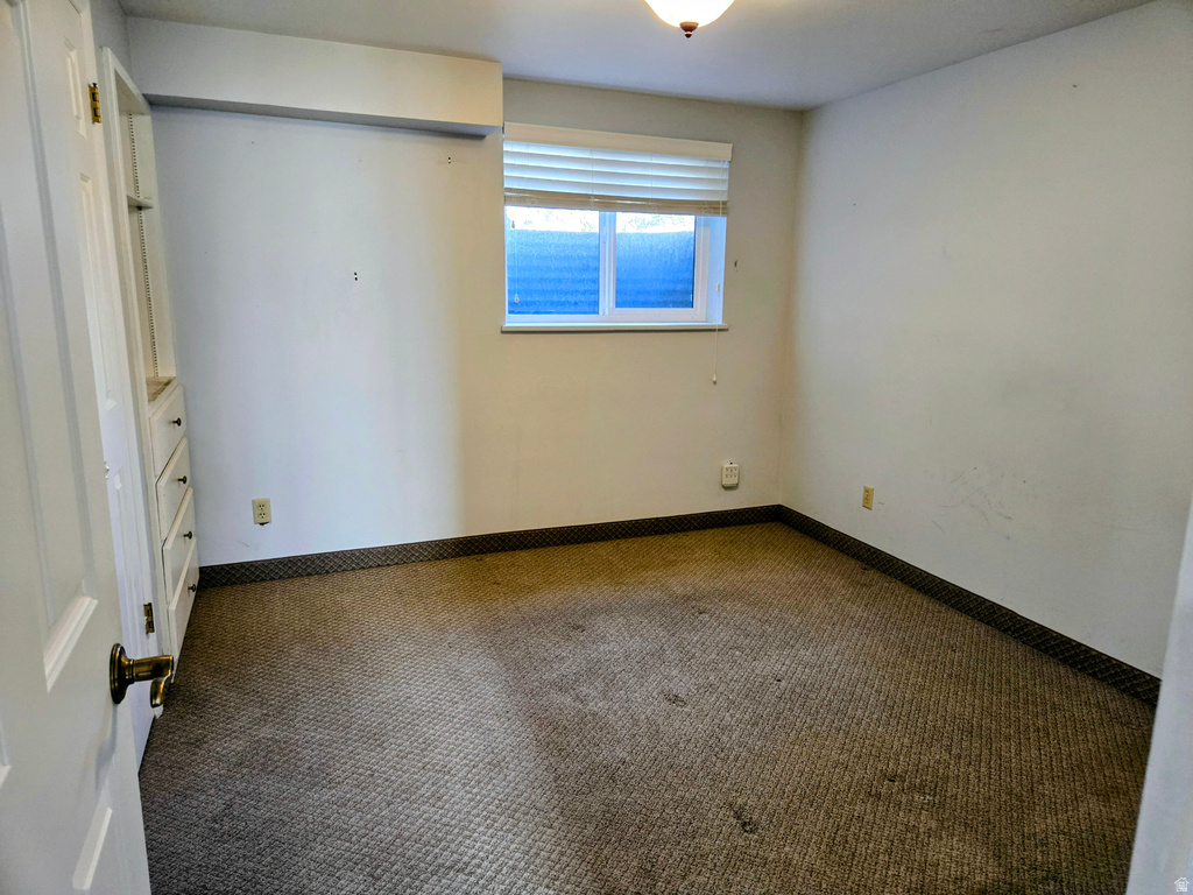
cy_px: 448
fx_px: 793
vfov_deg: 58.9
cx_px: 596
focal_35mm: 23
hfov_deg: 73.9
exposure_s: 1/120
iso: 400
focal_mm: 5.4
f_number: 1.8
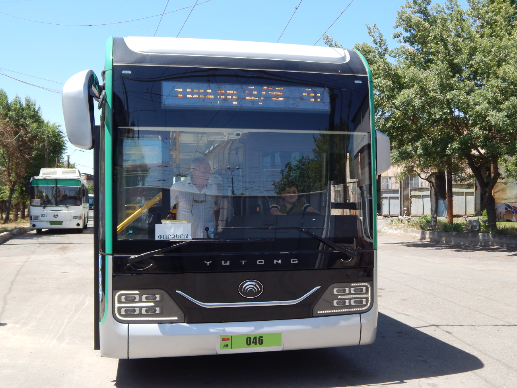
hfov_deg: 49.0
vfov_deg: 37.7
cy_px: 194
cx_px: 258
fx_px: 568
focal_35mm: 38
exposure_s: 1/500
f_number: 3.4
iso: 125
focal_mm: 6.8
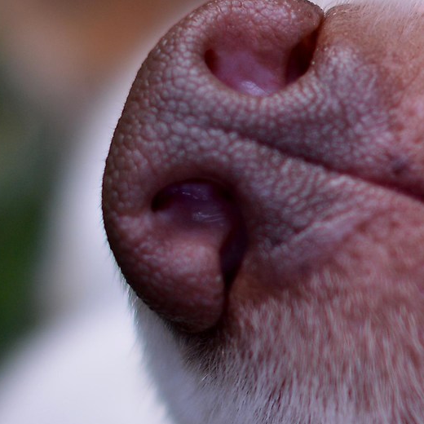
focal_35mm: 294
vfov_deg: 6.0
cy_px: 245
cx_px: 487
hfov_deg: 5.9
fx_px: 4074
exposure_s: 1/320
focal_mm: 50
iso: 100
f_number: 2
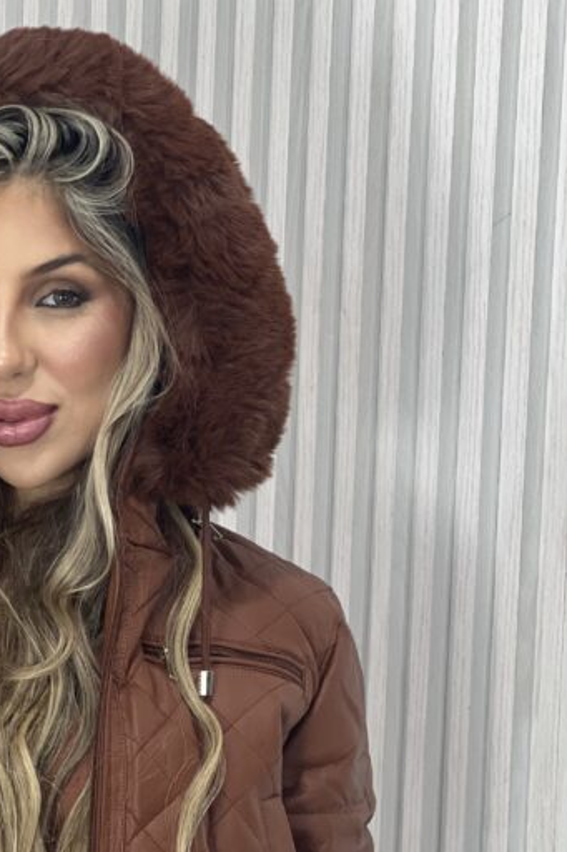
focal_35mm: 146
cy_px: 617
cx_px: 28
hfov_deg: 9.3
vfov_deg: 14.0
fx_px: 3451
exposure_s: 1/120
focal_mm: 9
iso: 160
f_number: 2.8
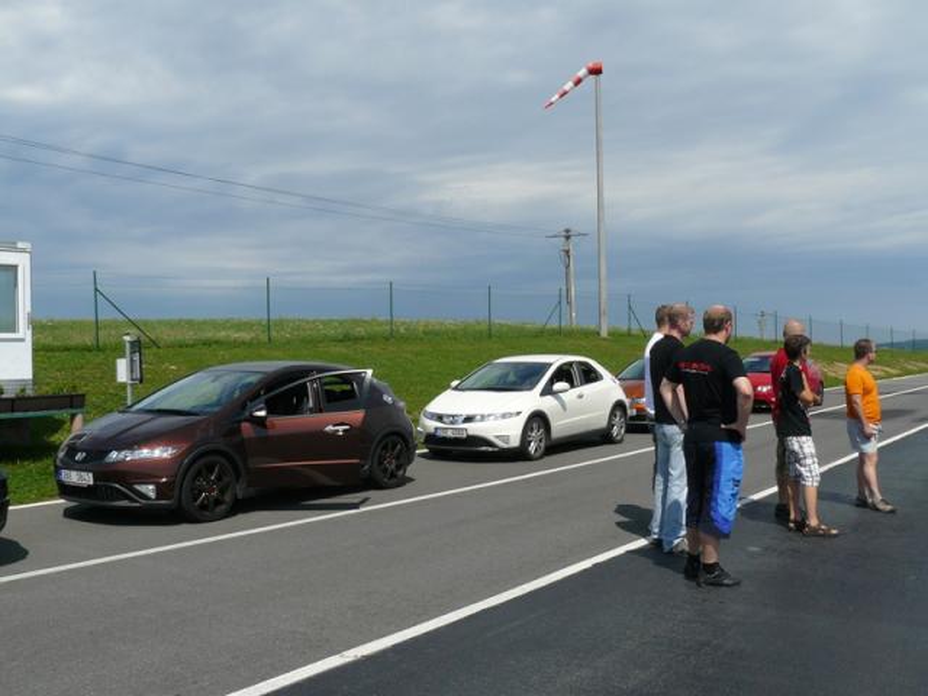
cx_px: 464
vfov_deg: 39.7
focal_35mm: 36
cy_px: 348
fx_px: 965
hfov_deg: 51.4
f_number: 7.1
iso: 100
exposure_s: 1/400
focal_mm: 6
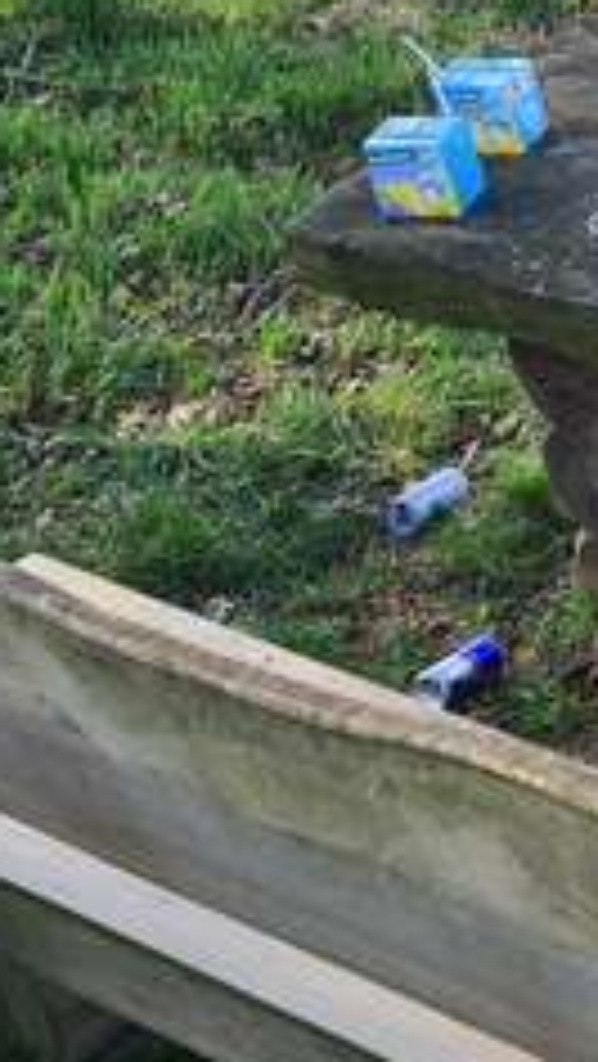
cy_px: 259
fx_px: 2365
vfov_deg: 25.0
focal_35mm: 84
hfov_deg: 13.4
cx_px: 971
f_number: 1.8
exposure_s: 1/468
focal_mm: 5.4
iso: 50
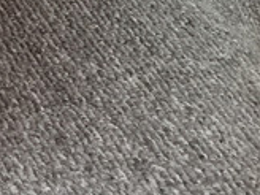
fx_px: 1277
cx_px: -407
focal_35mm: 170
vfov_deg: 8.0
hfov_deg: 9.9
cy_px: -299
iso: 25
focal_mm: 3.3
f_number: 2.4
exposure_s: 1/125
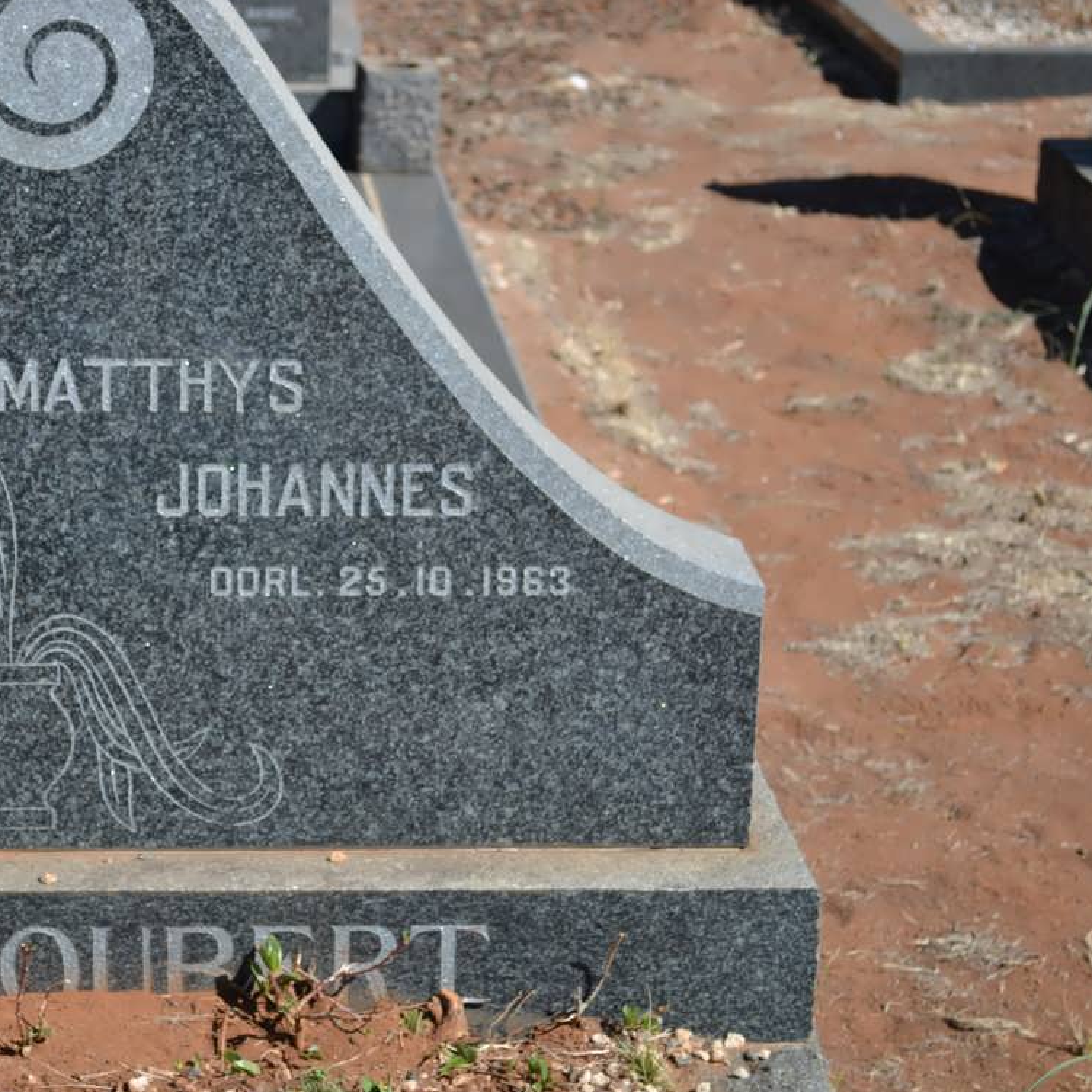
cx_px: 236
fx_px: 3272
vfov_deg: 18.9
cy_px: 523
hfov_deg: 18.8
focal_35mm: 92
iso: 100
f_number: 5.6
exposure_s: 1/125
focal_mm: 45
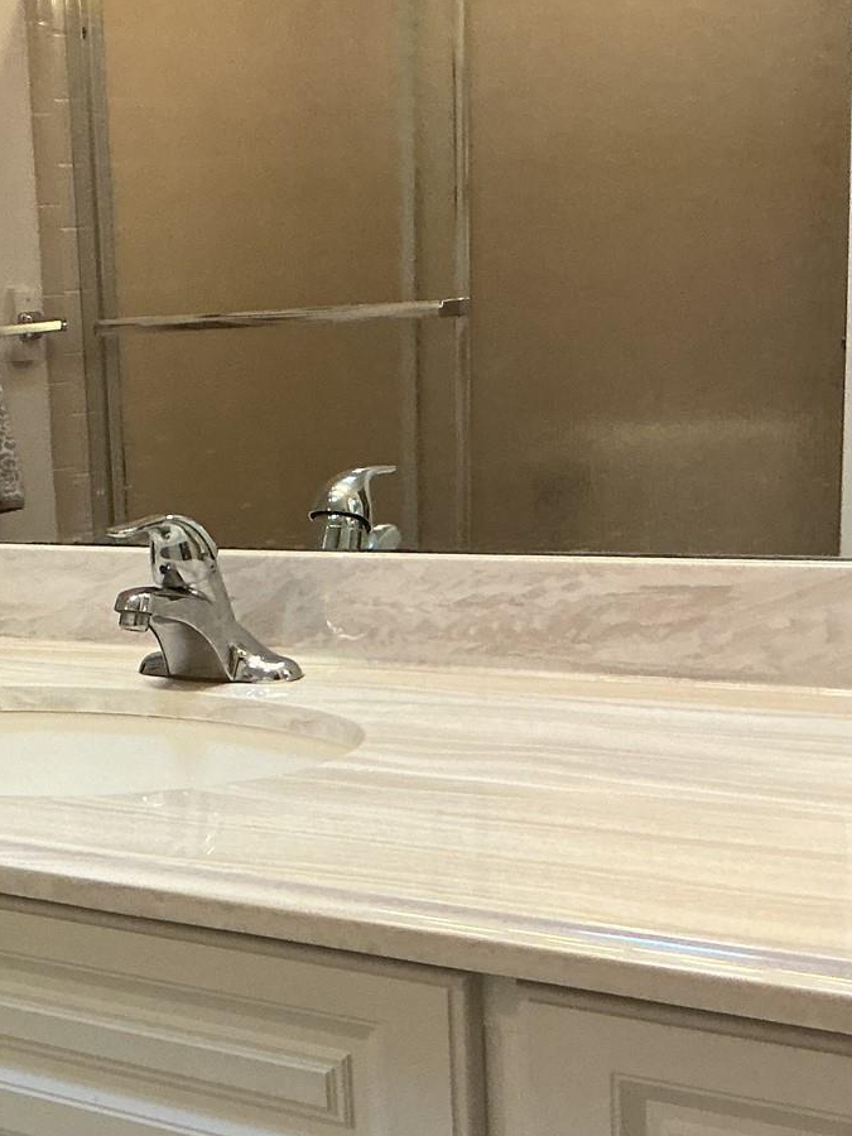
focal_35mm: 66
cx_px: -67
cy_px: 804
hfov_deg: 21.2
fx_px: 2166
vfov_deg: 29.1
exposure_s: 1/60
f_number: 1.8
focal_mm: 3
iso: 160
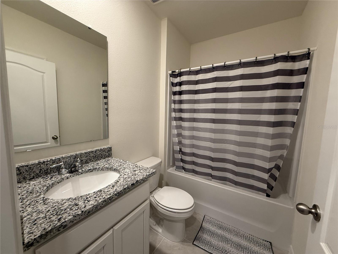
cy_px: 127
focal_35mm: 14
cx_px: 169
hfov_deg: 102.1
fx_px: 137
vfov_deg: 85.7
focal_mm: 2.22
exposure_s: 1/60
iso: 200
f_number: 2.2
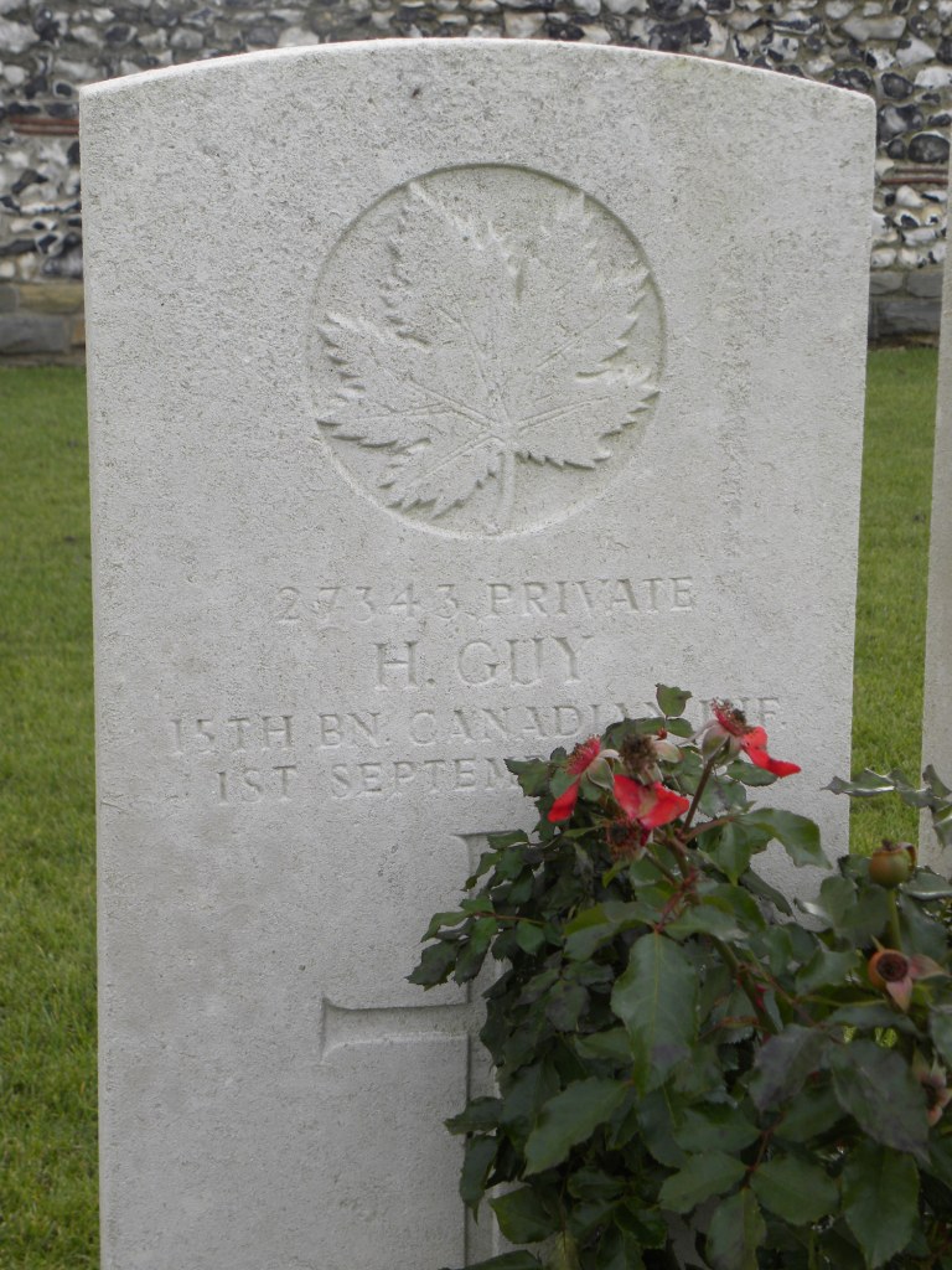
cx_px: 476
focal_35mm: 75
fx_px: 2750
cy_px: 635
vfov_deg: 26.0
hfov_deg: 19.6
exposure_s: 1/98
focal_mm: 13.4
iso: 64
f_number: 4
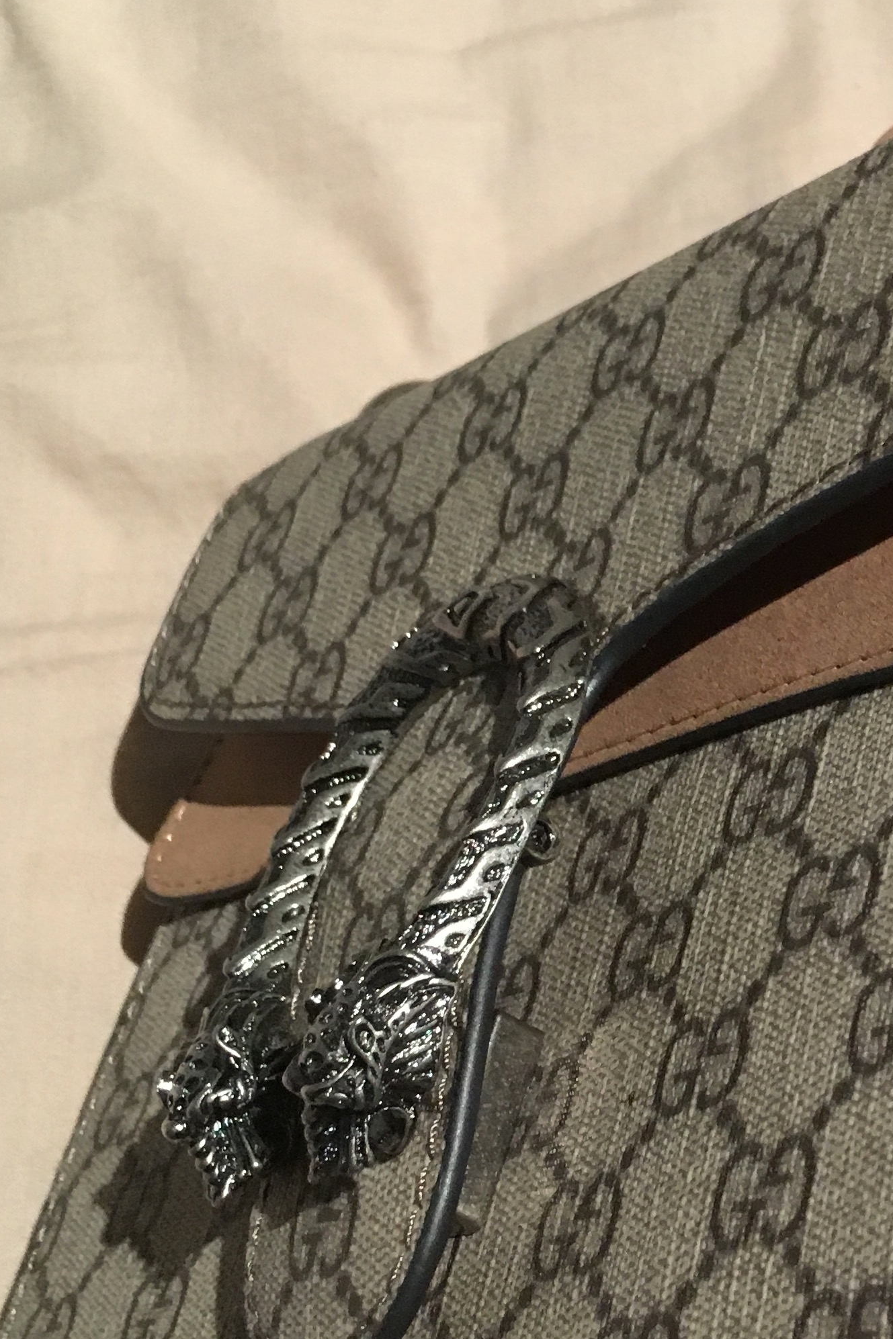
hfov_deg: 21.5
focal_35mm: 61
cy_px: 809
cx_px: 893
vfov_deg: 32.8
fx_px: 2270
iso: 200
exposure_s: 1/20
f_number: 2.2
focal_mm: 4.15
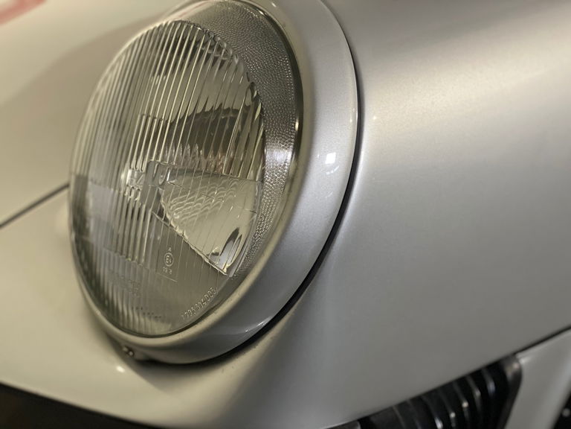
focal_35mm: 52
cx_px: 286
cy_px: 214
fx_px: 858
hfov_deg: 36.8
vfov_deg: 28.0
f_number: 2
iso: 200
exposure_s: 1/40
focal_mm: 6
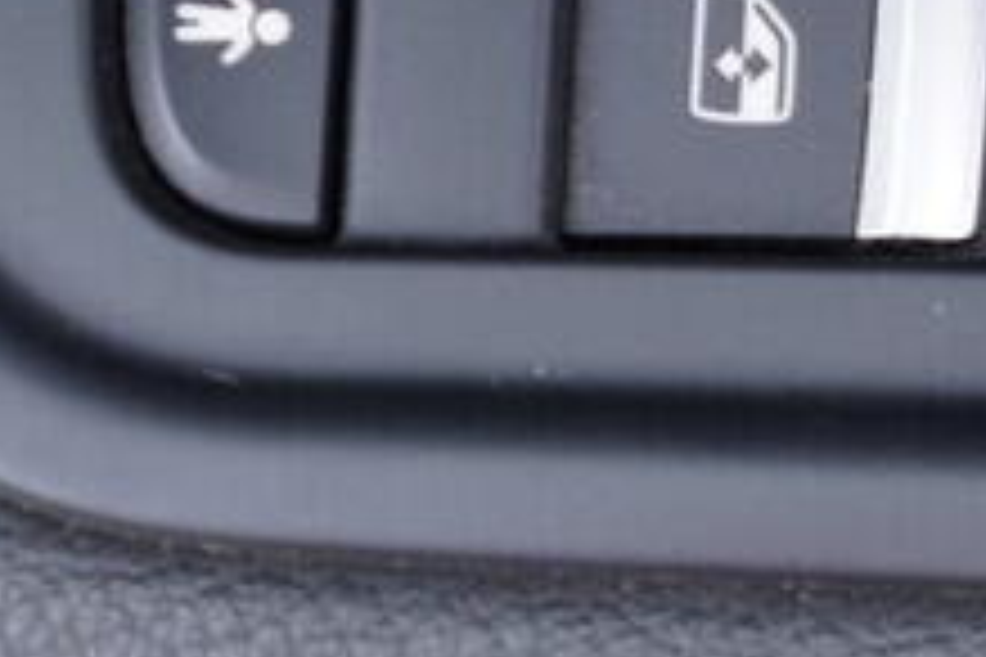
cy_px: -254
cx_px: 1355
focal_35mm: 168
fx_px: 4601
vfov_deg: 8.0
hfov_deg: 11.8
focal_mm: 24
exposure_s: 1/40
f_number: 2.8
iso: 250
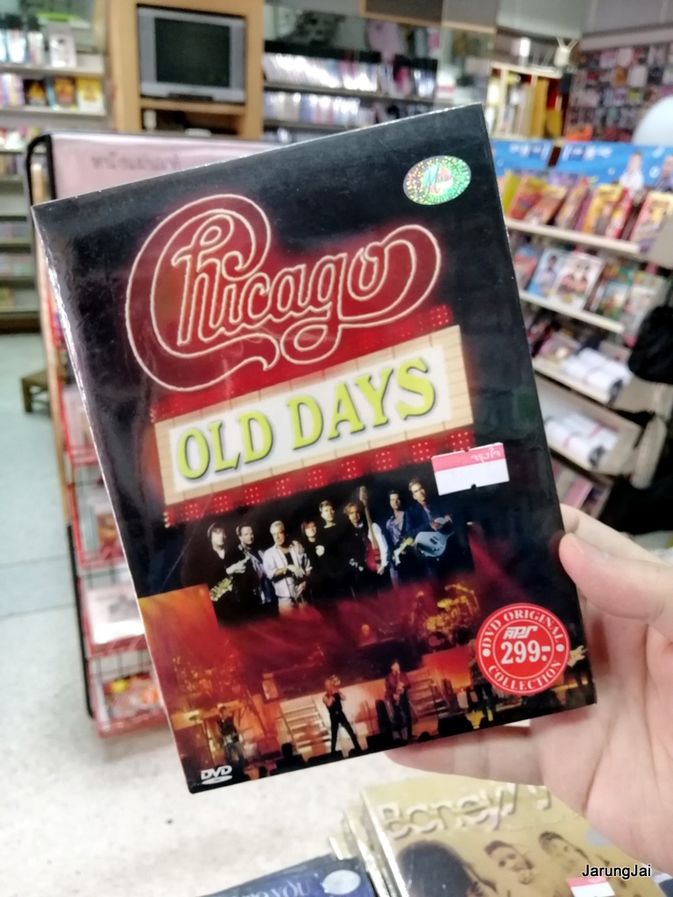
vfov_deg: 67.3
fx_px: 674
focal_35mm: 26
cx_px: 336
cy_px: 448
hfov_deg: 53.1
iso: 500
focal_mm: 3.81
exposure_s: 1/20
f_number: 2.2
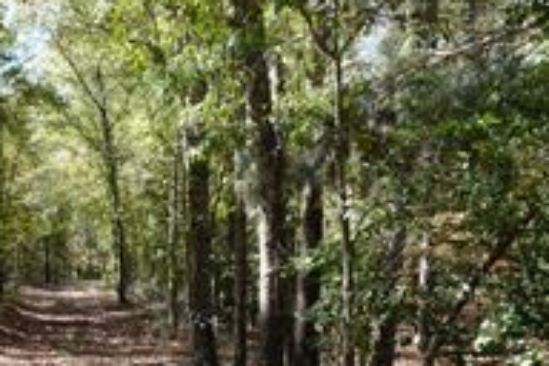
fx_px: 961
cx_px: 87
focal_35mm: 63
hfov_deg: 30.9
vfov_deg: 21.2
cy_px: 305
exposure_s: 1/100
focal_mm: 4.8
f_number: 3.6
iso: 100
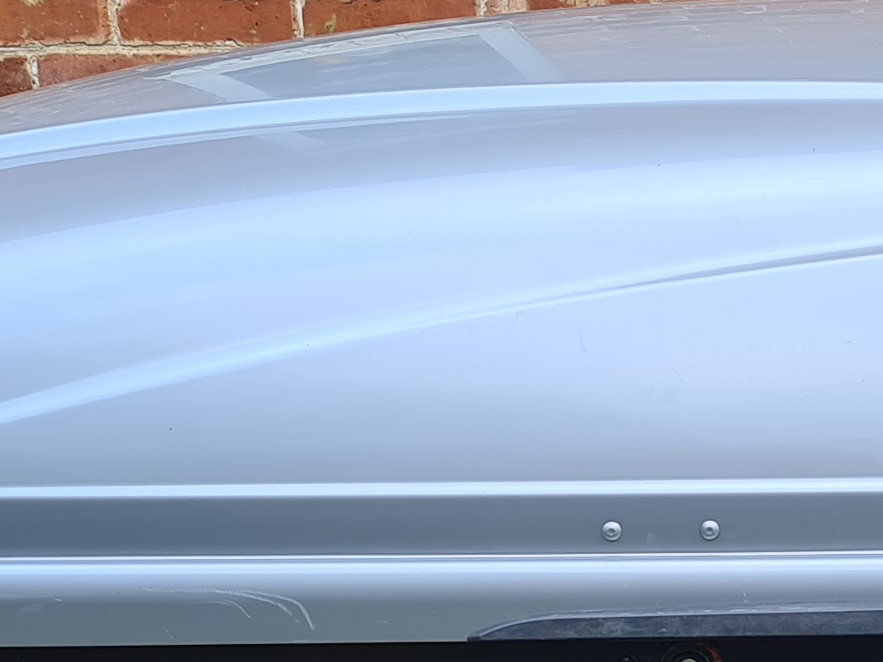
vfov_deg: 14.4
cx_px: 815
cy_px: 699
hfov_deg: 19.1
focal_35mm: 101
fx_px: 2576
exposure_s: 1/302
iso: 50
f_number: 1.8
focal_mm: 5.4
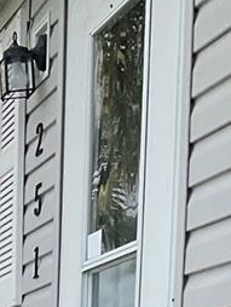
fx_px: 1217
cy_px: 656
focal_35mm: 137
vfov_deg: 12.3
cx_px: -229
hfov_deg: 10.1
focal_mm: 3
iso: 16
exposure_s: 1/1848
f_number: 1.8
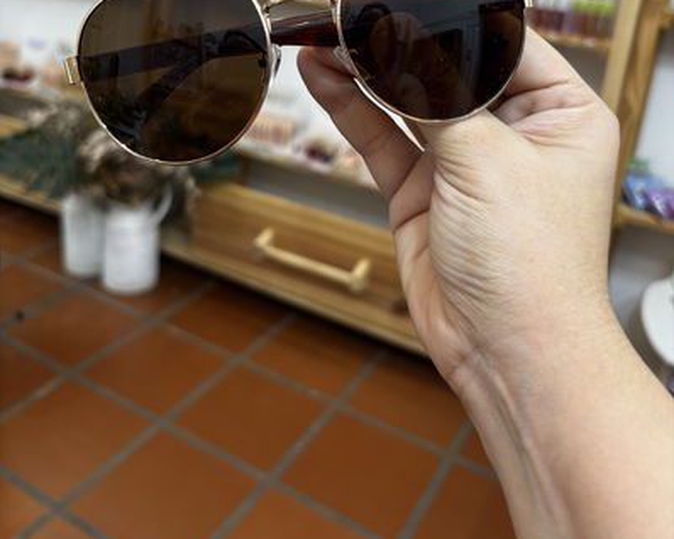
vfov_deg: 41.7
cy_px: 119
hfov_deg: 52.9
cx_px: 337
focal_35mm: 34
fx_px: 678
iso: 80
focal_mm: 5.96
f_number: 1.6
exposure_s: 1/50
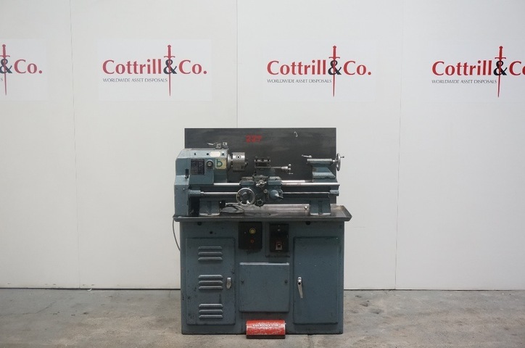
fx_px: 633
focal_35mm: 44
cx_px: 262
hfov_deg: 45.0
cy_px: 174
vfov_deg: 30.7
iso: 1250
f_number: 4.5
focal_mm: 29
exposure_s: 1/60
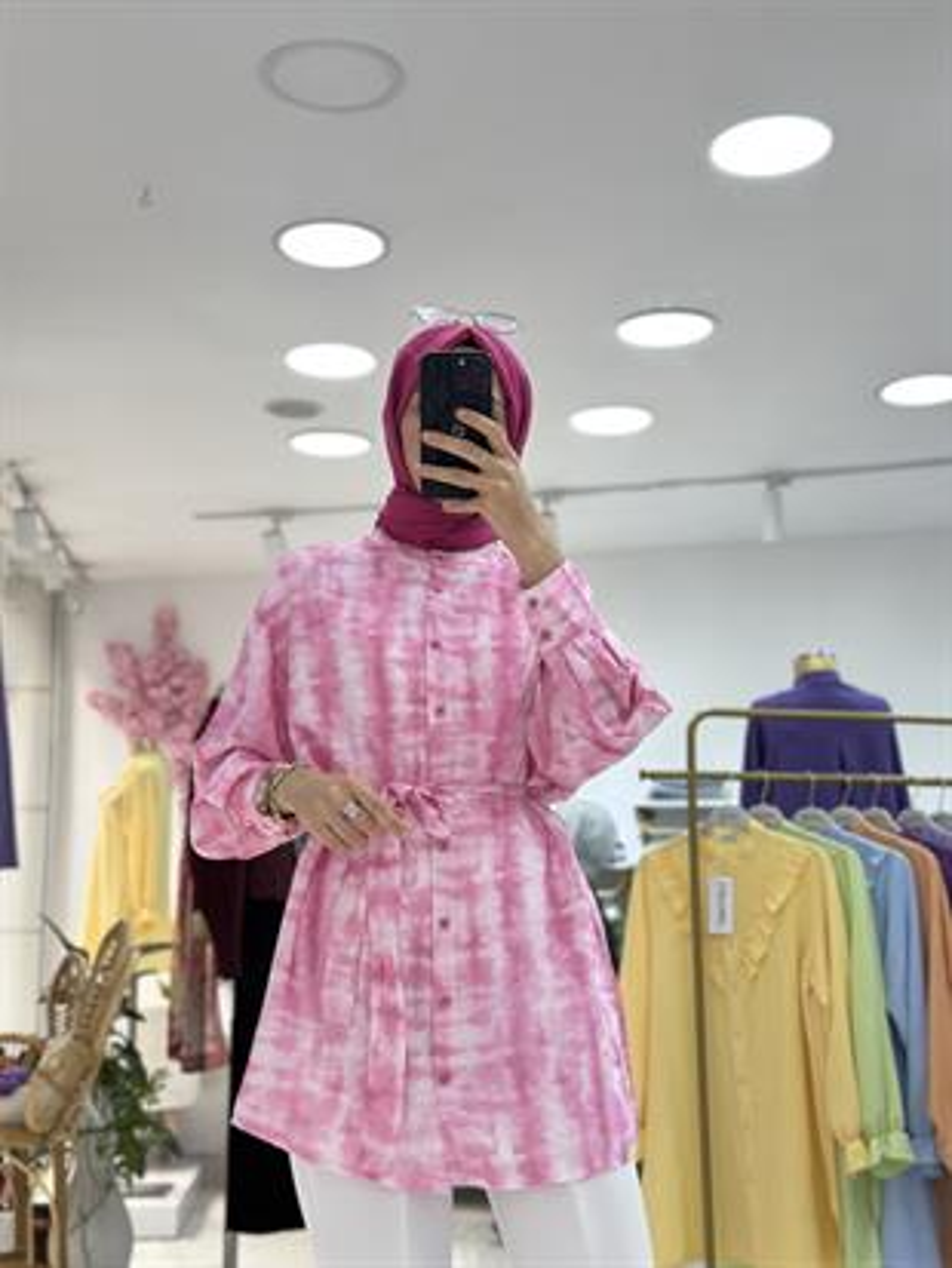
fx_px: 1759
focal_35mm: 48
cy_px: 634
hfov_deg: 30.3
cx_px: 476
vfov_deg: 39.6
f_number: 1.78
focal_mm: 6.86
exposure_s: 1/141
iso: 64
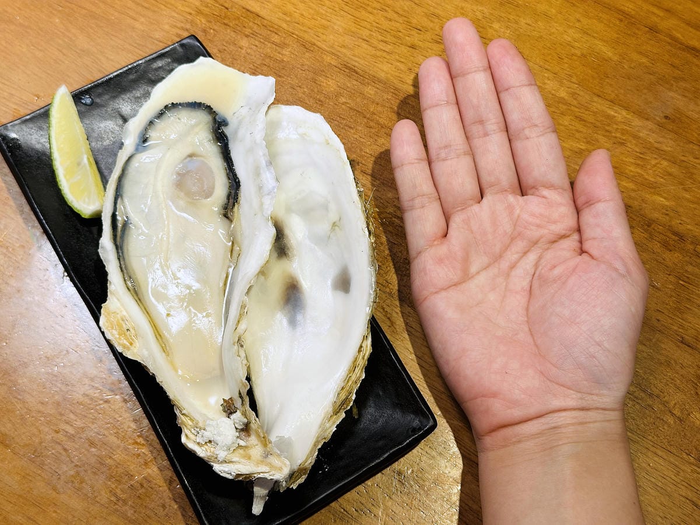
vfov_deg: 30.3
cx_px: 350
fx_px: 971
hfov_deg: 39.7
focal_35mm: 48
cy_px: 262
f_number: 1.78
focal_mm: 6.86
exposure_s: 1/60
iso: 50
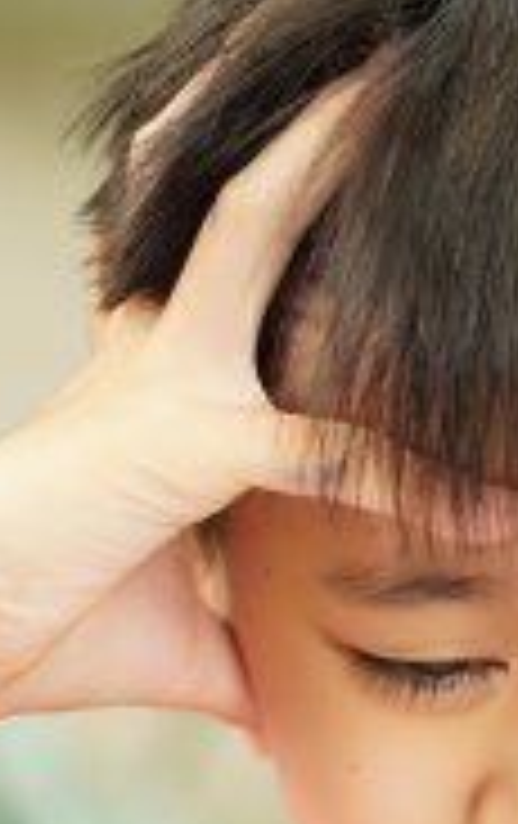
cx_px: 568
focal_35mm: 255
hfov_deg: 5.2
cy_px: 910
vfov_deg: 8.2
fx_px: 5737
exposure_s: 1/15
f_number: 1.8
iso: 100
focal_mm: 50
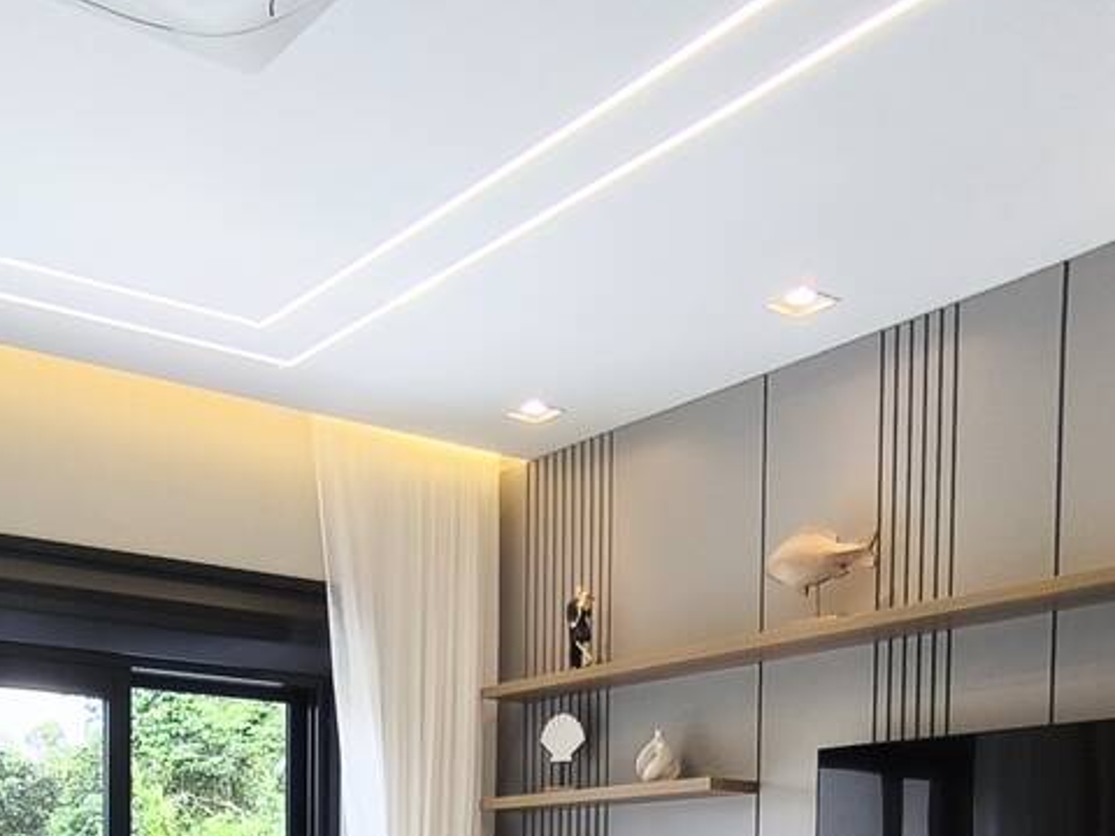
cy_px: 1010
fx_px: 1546
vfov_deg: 26.7
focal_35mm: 48
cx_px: 409
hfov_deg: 39.4
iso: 80
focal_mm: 1.65
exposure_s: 1/120
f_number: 2.2
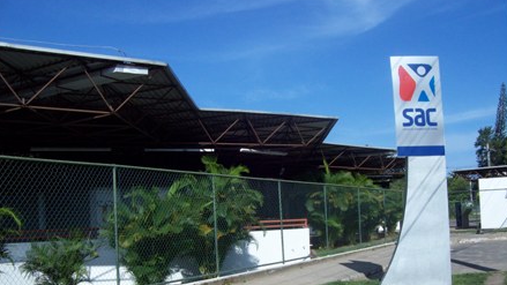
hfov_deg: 50.5
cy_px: 183
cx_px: 254
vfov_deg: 29.6
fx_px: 538
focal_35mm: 40
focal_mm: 6
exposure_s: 1/782
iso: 80
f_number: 4.8
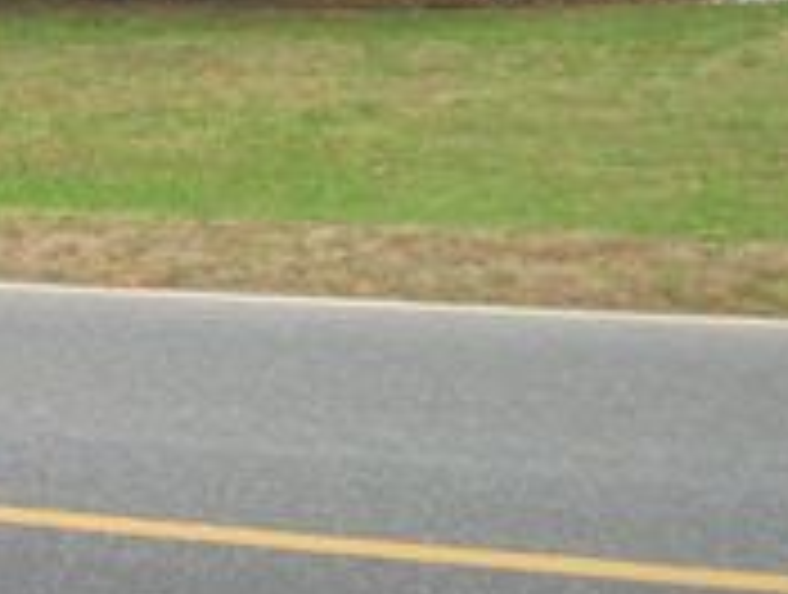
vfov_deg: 10.9
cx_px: -41
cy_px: -88
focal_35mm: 134
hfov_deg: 14.4
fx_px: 3057
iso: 50
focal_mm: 7.7
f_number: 3
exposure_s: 1/229
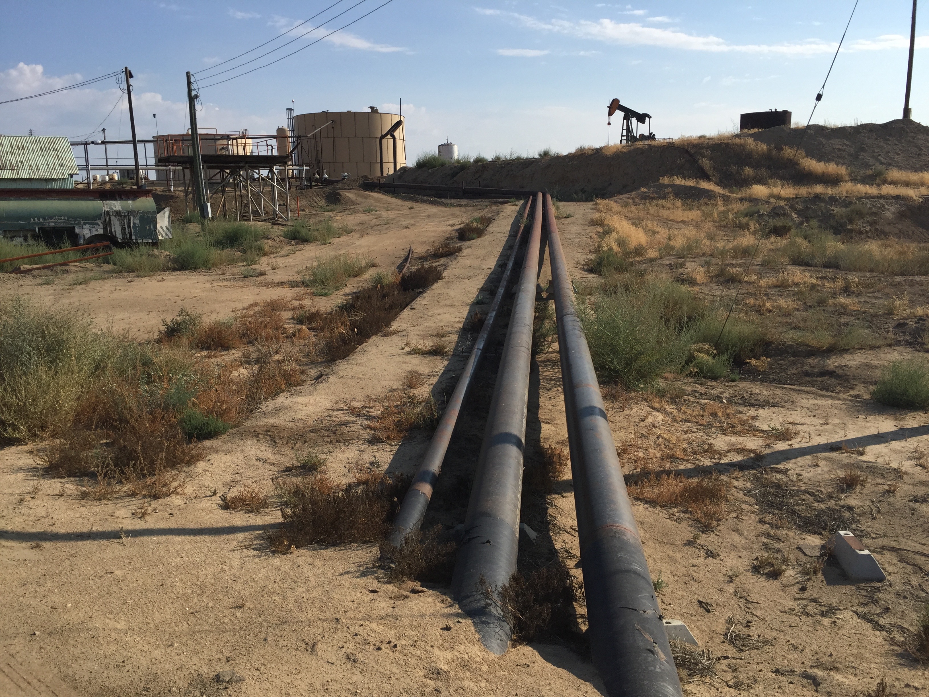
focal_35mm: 29
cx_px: 464
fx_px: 778
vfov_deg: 48.2
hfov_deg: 61.7
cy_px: 348
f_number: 2.2
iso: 32
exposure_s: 1/2639
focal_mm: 4.15
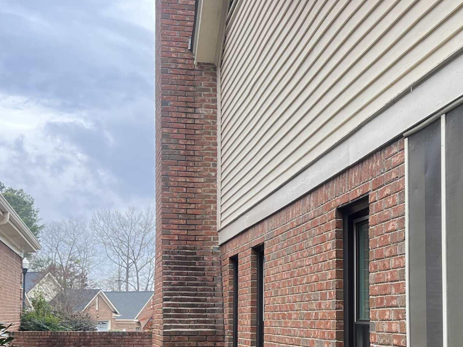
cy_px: 282
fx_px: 843
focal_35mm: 63
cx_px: 310
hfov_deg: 30.5
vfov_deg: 22.9
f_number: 1.5
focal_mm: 5.7
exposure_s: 1/482
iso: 50
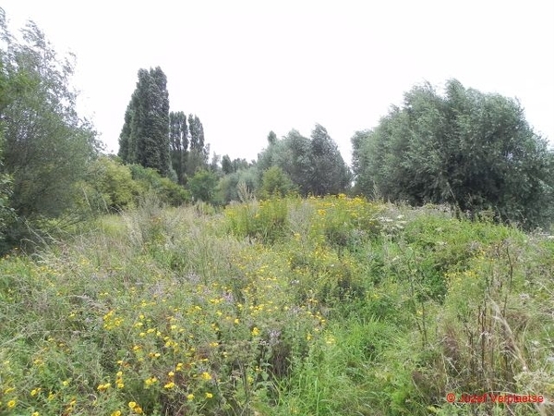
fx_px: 416
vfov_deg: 53.1
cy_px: 208
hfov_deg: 67.3
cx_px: 277
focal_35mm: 26
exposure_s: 1/136
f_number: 5
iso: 160
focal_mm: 4.6
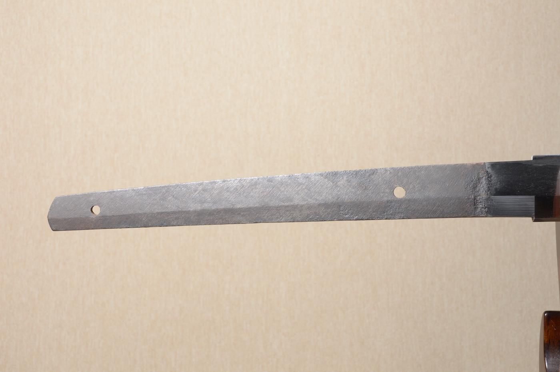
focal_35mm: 66
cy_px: 186
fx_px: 1026
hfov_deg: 30.5
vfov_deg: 20.6
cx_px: 280
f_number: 11
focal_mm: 44
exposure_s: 1/1.6
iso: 400
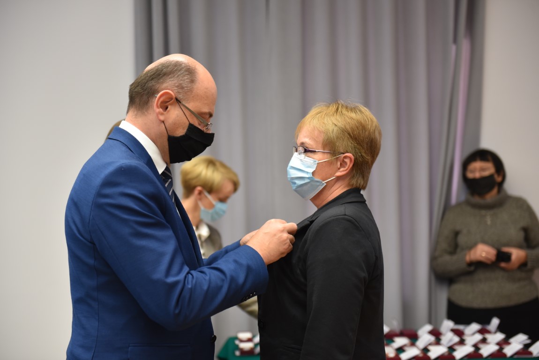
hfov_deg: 28.8
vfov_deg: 19.5
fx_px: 1049
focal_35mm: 70
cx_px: 270
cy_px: 180
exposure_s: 1/125
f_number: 2.8
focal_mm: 70
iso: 800
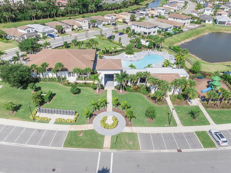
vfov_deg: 56.8
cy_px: 86
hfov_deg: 71.6
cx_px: 116
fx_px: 160
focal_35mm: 24
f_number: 2.8
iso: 100
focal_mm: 4.39
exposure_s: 1/2000
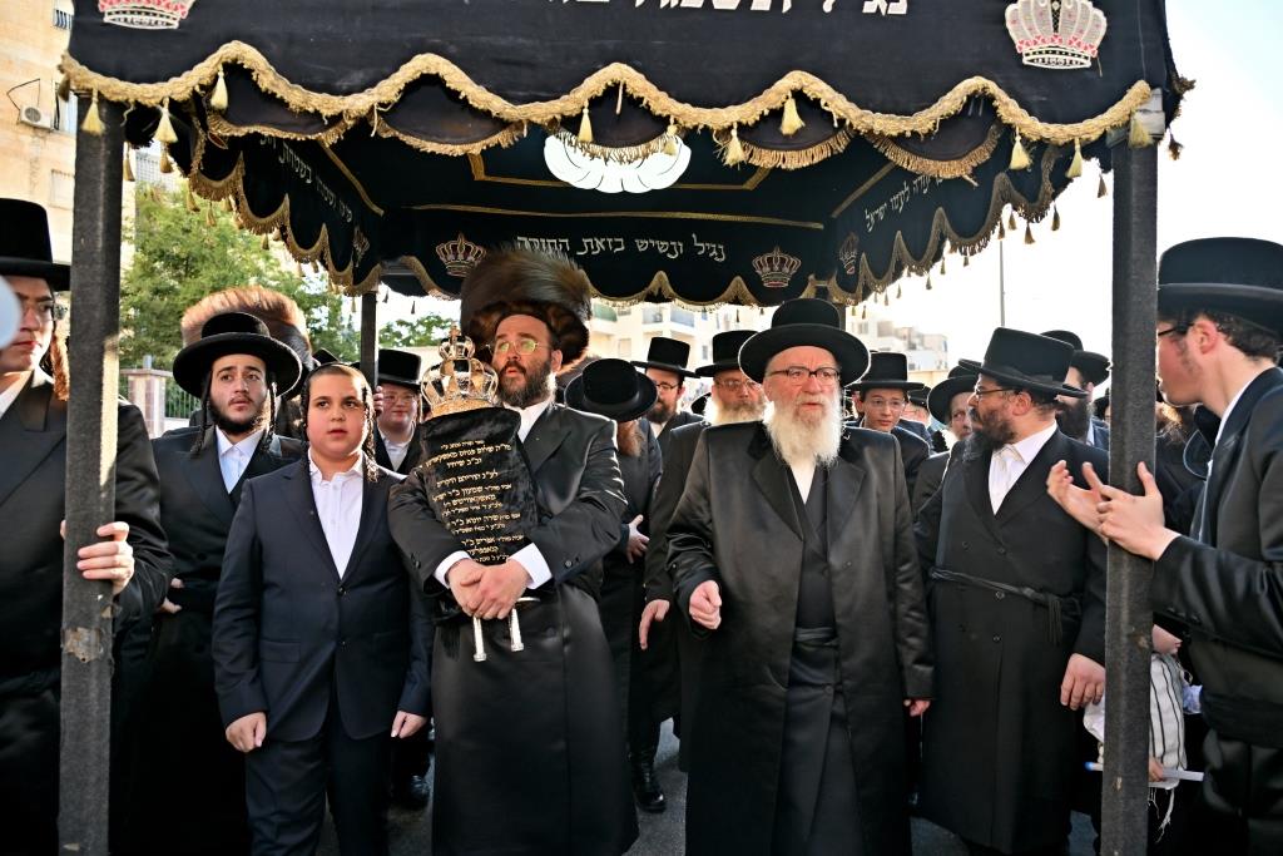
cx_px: 642
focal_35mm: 24
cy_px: 428
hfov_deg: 73.7
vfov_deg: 53.1
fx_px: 855
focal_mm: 24
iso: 125
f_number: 4
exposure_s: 1/200
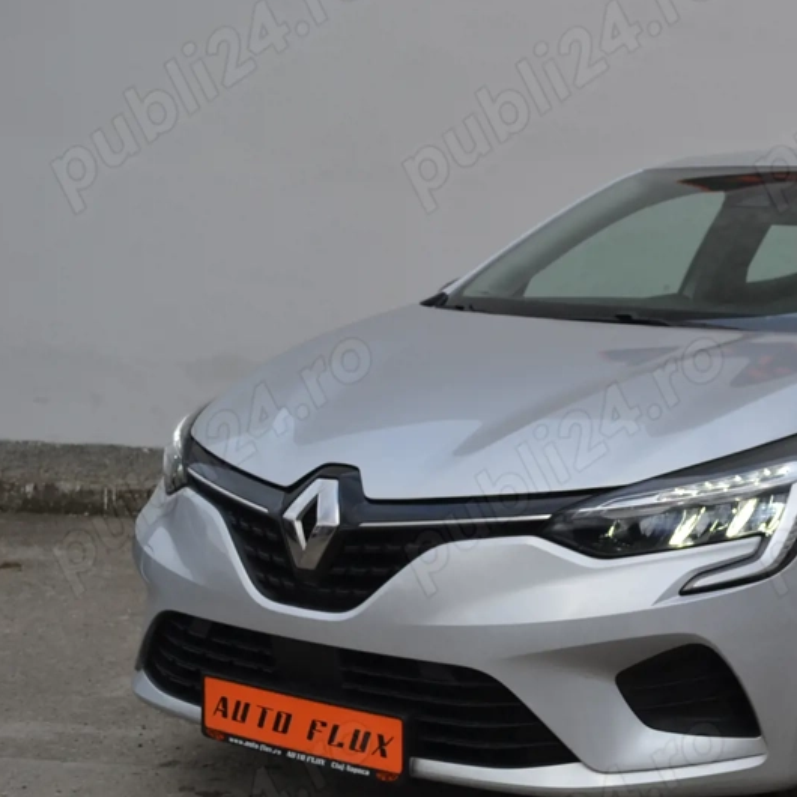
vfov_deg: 22.5
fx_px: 2006
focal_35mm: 77
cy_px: 421
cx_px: 737
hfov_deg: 21.9
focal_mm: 32
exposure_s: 1/125
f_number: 5.6
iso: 125
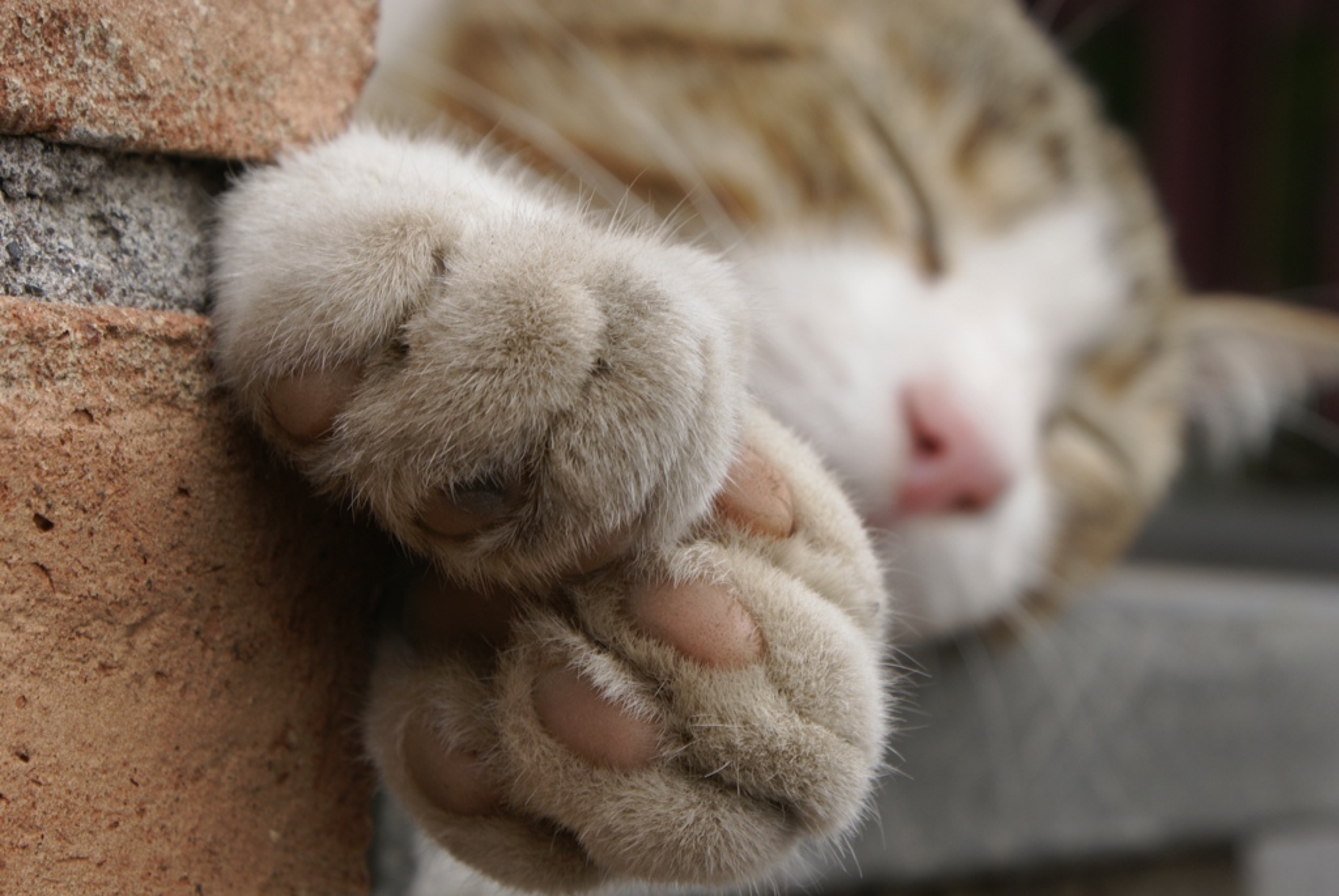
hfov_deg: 19.4
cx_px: 670
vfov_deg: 13.1
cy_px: 448
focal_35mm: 105
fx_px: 3909
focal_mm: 70
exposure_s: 1/25
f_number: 14
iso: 100
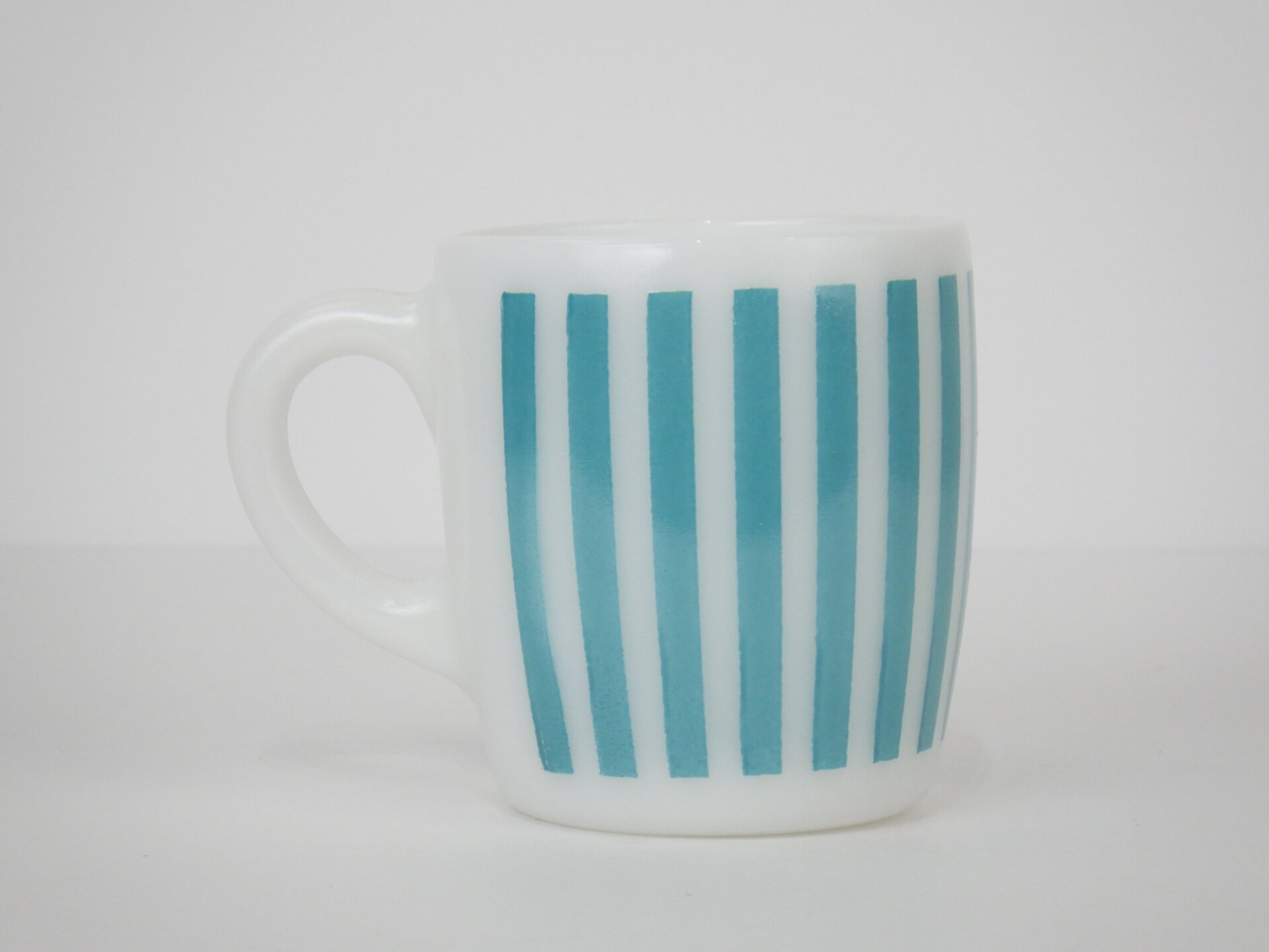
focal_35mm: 115
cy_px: 476
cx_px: 634
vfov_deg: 12.9
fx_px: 4216
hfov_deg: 17.1
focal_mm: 20.6
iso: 125
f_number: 5.2
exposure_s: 1/50
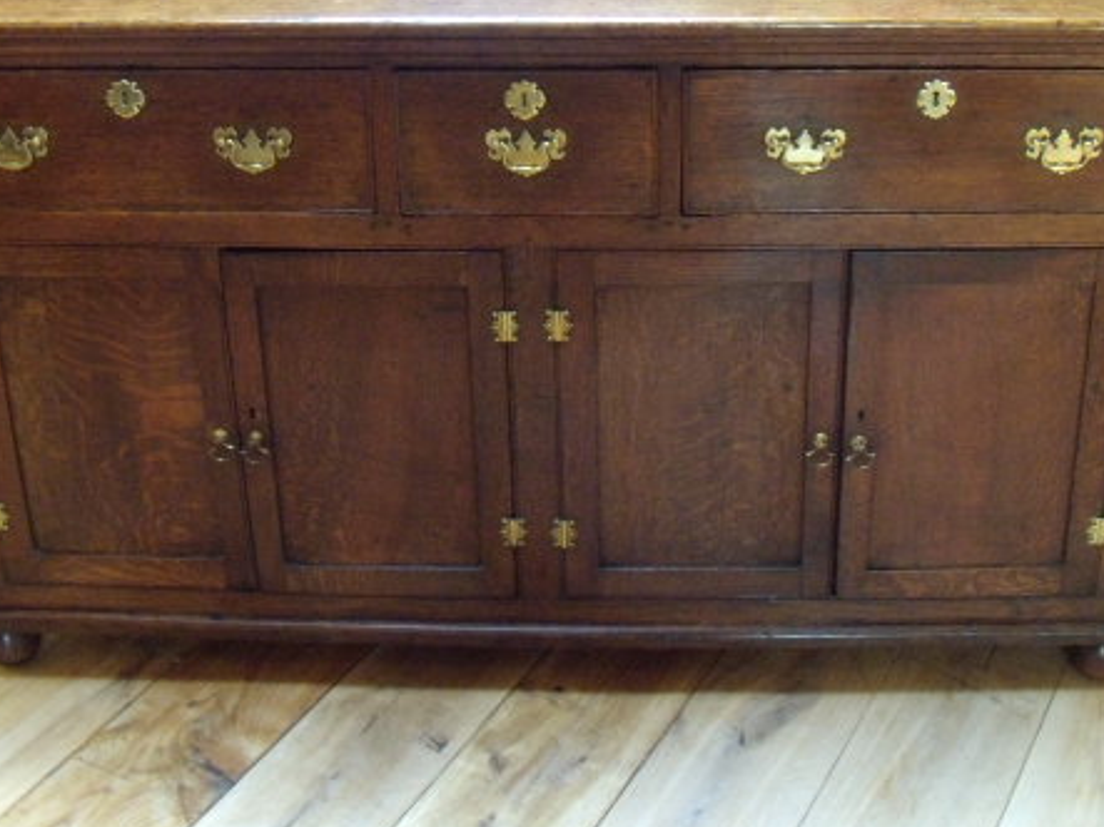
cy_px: 281
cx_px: 558
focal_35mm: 52
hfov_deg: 36.8
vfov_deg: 27.9
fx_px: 1658
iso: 400
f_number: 3.6
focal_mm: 6.4
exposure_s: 1/8
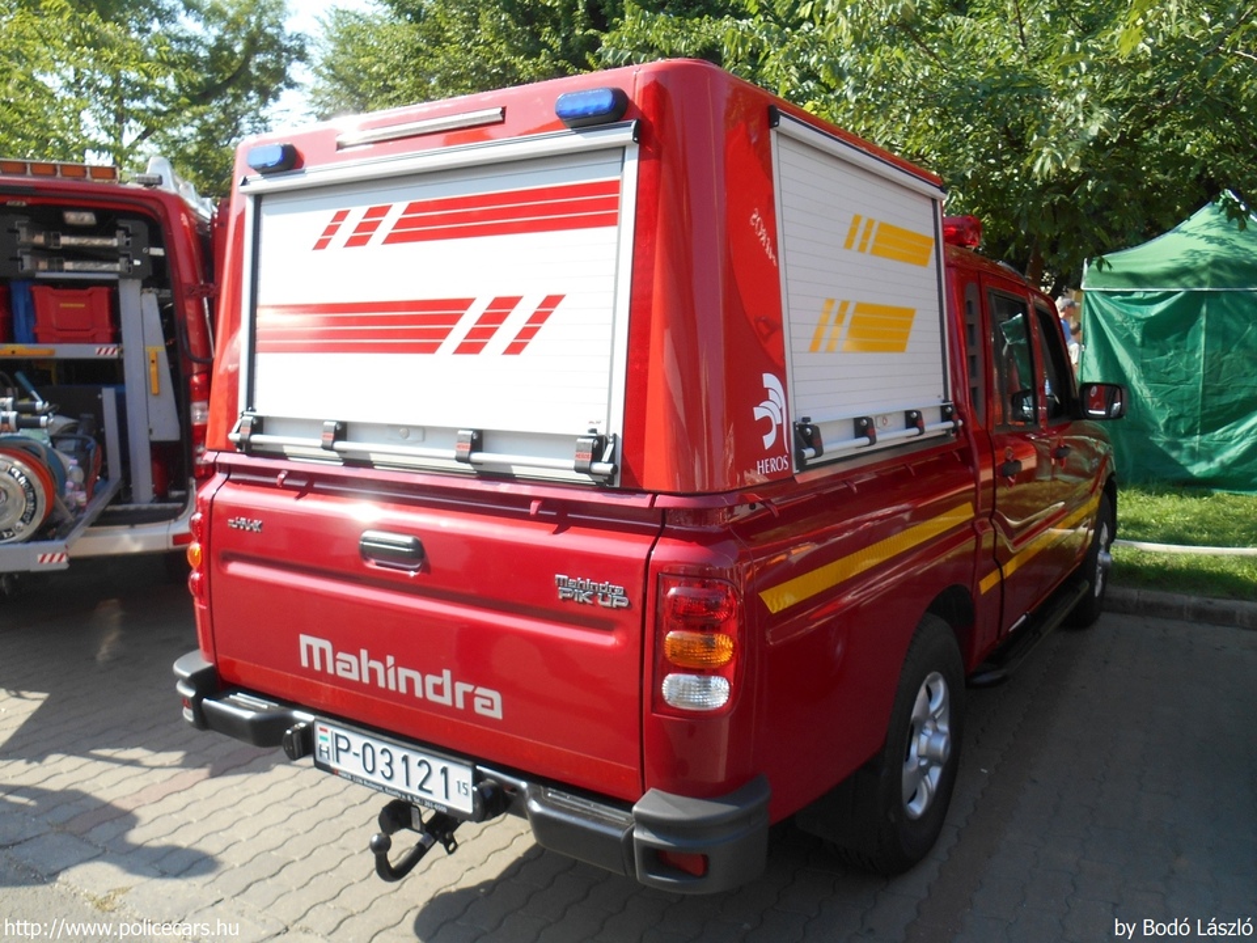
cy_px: 472
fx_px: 944
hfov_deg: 67.3
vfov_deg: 53.1
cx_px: 628
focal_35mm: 26
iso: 80
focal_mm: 4.7
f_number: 3.4
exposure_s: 1/320
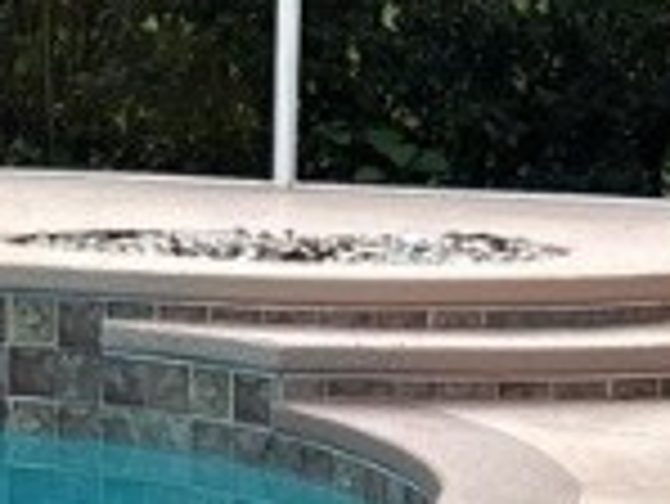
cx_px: 85
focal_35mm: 179
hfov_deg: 11.0
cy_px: 234
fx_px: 3467
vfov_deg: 8.3
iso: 50
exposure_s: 1/442
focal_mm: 5.96
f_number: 1.6
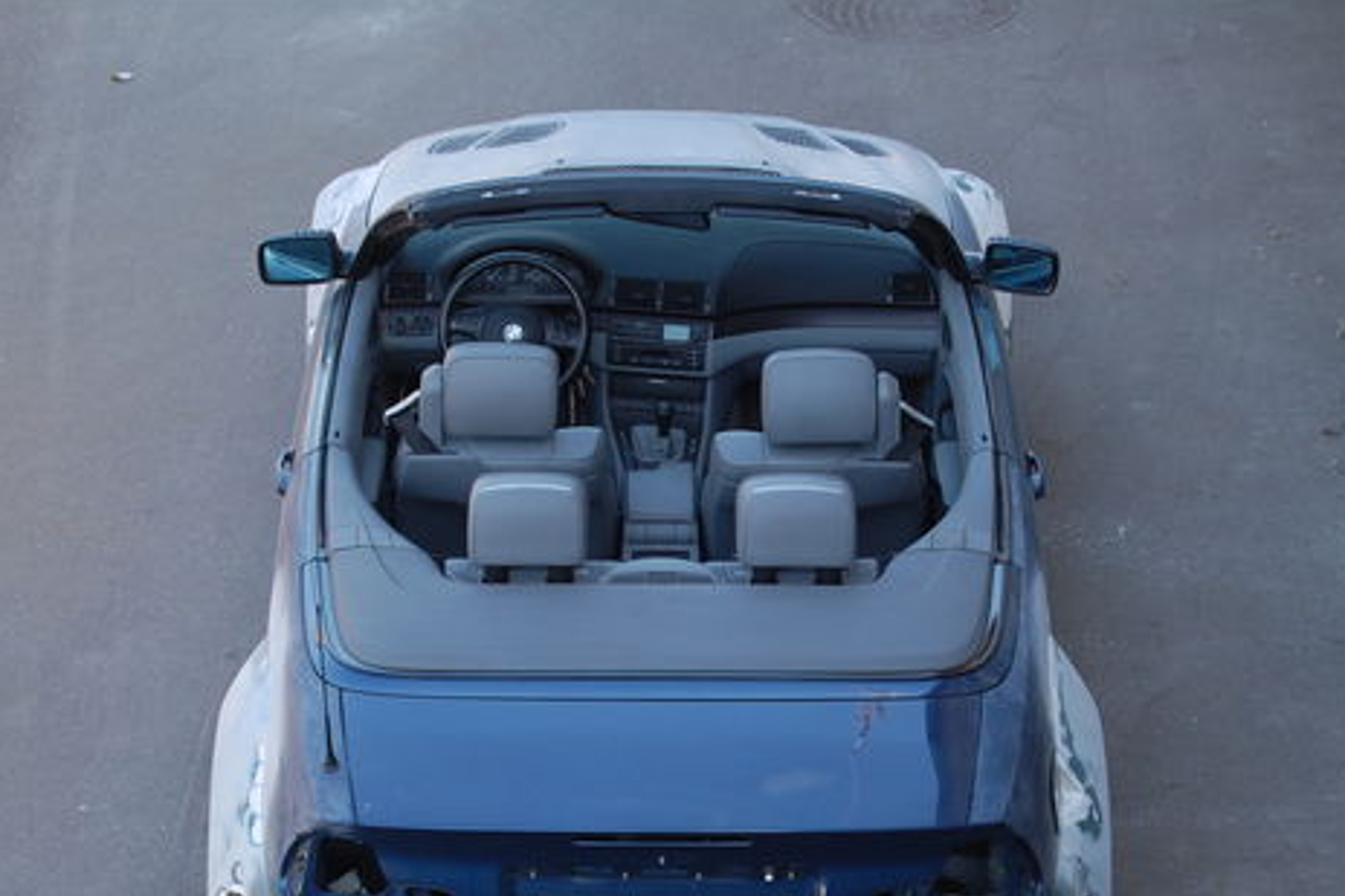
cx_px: 687
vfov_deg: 12.0
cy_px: 609
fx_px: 4246
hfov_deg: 18.0
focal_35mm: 114
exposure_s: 1/125
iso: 200
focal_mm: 55
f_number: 5.6
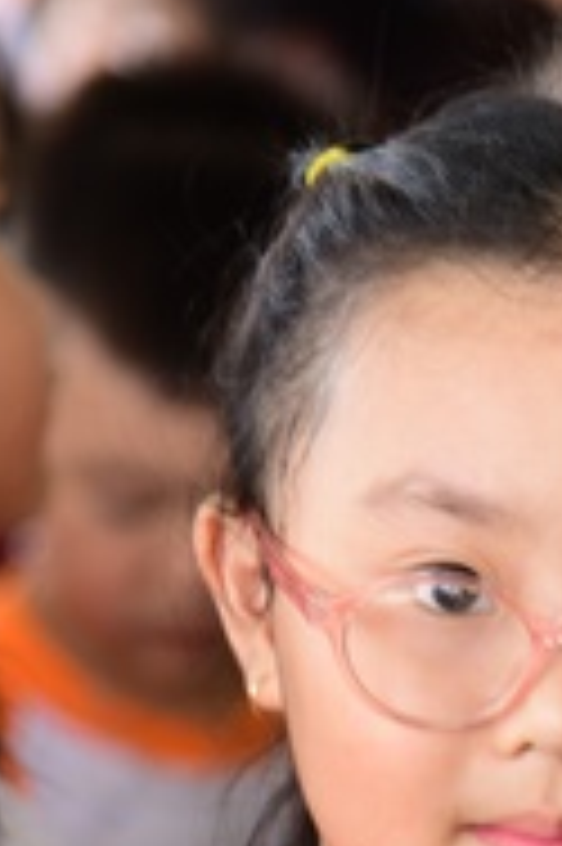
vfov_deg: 5.3
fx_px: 9078
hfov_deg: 3.5
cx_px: 587
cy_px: 860
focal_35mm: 387
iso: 500
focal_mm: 112
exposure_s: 1/60
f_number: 4
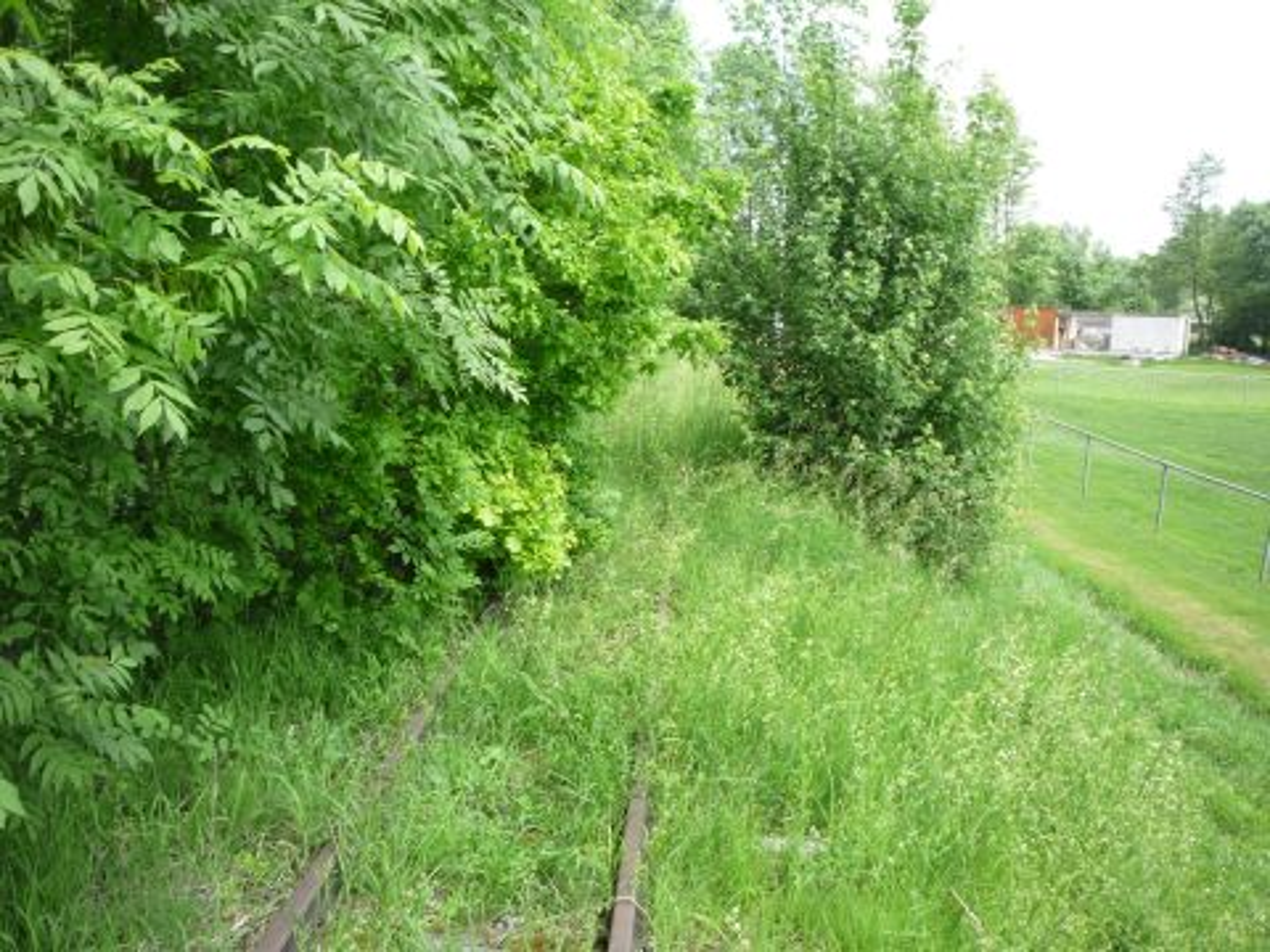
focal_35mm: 32
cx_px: 635
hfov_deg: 56.8
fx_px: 1174
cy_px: 476
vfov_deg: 44.2
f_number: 4
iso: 100
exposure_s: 1/160
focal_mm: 5.2
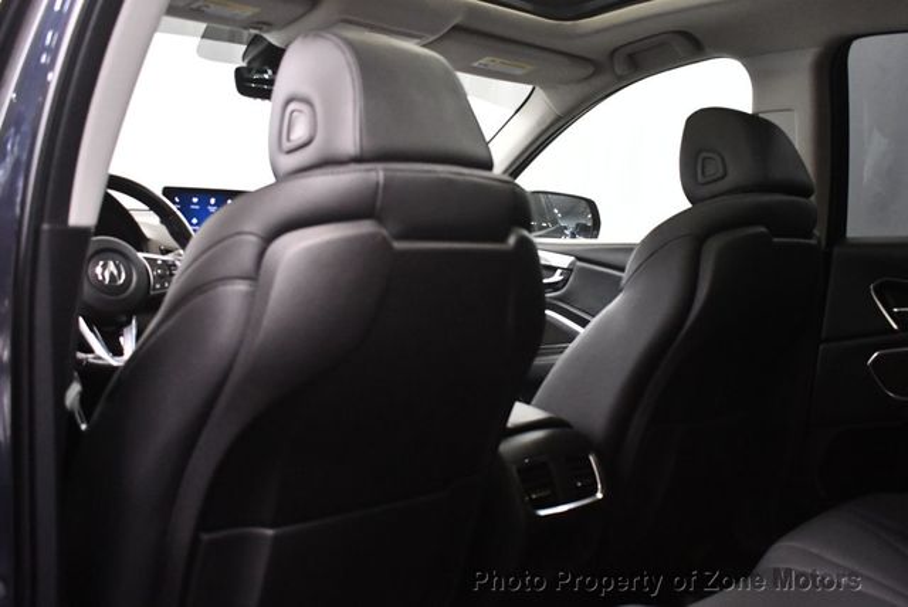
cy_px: 304
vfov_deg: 36.9
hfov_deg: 53.1
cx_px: 454
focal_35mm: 36
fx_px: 909
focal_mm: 18
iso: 4000
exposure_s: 1/60
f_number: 3.5
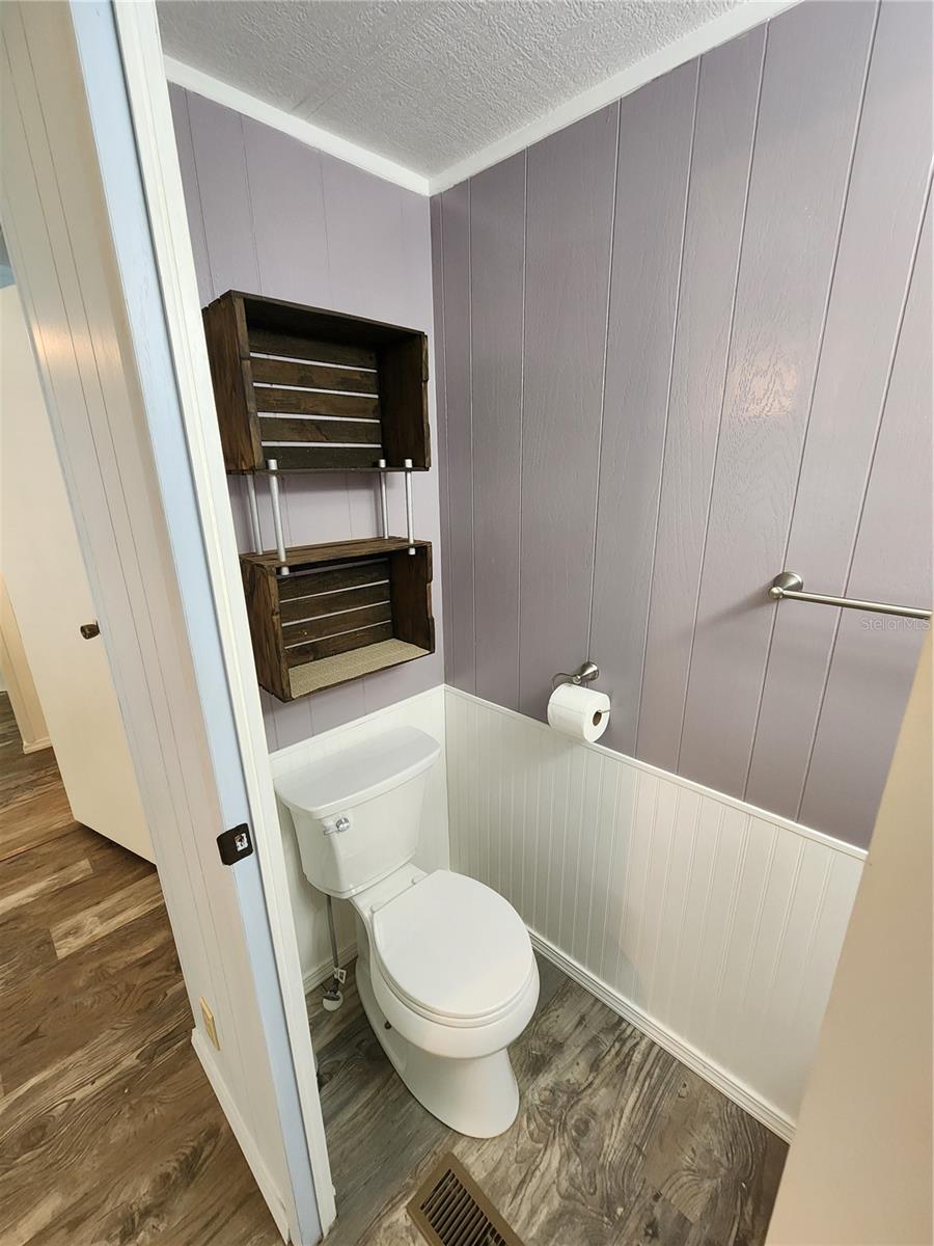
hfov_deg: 89.9
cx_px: 467
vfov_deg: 106.2
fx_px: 468
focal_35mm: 13
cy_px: 623
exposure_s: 1/60
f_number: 2.2
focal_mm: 2.2
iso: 250
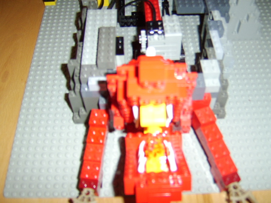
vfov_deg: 45.4
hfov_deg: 58.4
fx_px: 243
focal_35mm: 31
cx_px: 136
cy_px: 102
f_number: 2.7
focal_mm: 8.13
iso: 200
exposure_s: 1/30
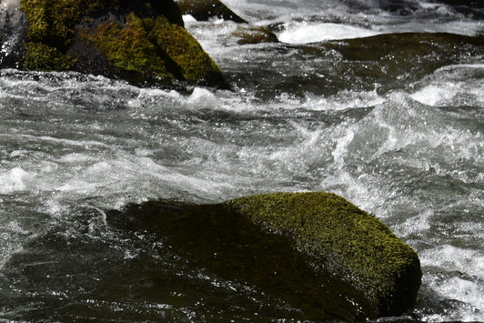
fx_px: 4370
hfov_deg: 6.3
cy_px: 208
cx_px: -6
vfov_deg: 4.2
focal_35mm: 325
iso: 100
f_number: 9
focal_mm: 135
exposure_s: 1/320
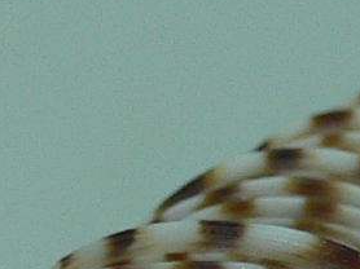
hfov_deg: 7.8
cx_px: 82
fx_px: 2639
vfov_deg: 5.6
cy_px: 732
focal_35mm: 254
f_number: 2.8
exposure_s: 1/80
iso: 80
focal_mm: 4.6
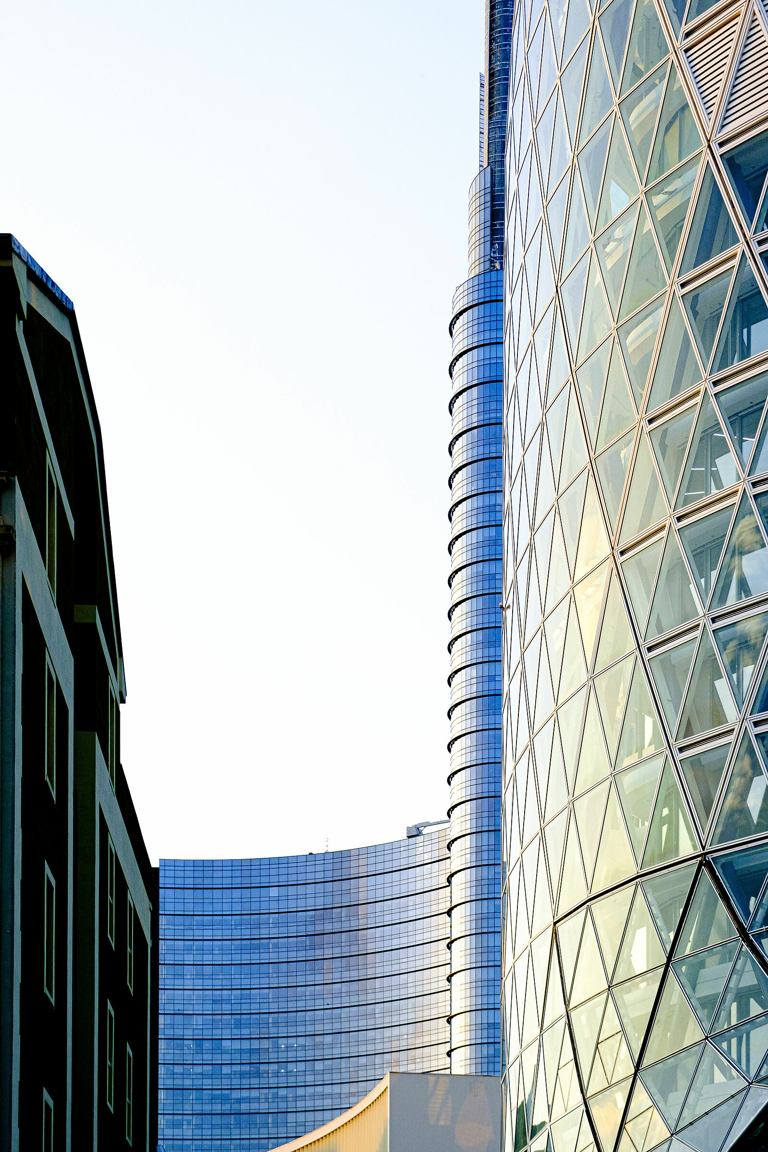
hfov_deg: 21.2
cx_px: 384
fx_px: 2048
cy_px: 576
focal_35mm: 64
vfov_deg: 31.4
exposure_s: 1/640
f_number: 4
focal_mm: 42.9
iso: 400
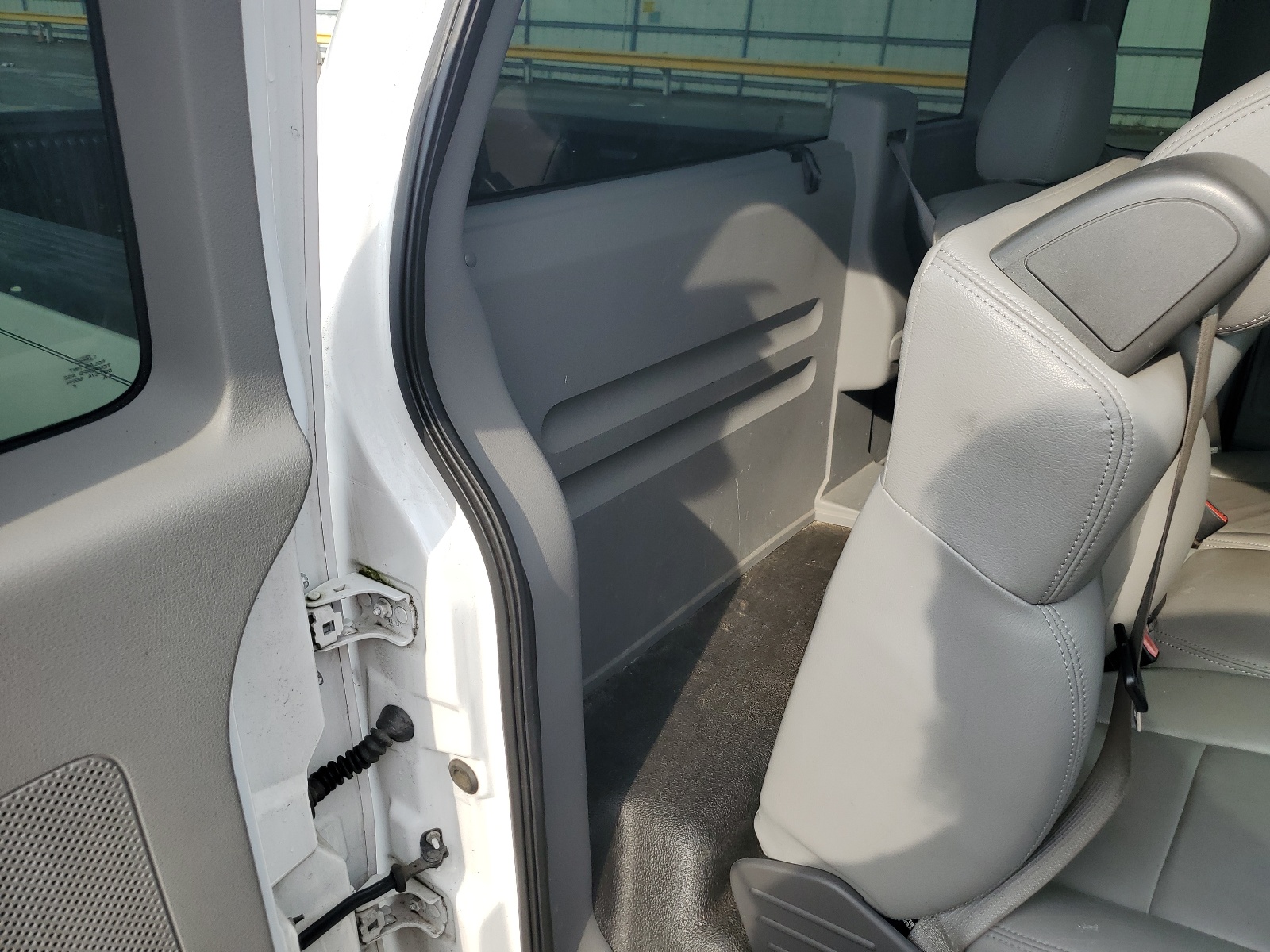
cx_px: 635
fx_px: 954
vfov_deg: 53.1
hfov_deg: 67.3
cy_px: 476
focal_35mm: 26
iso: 50
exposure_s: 1/1250
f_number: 1.5
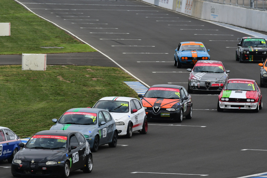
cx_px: 134
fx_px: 4229
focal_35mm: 570
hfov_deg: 3.6
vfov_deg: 2.4
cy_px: 89
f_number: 10
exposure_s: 1/640
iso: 320
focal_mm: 380
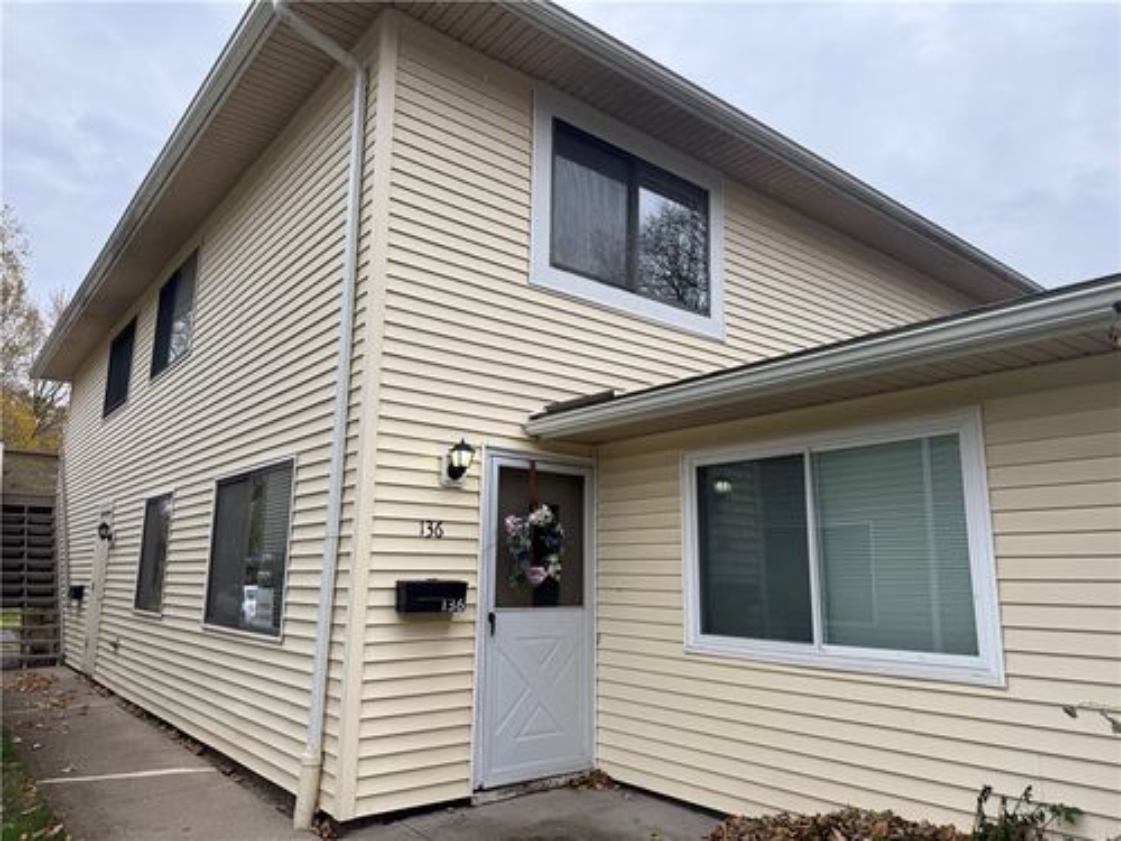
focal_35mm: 24
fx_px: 777
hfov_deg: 71.6
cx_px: 560
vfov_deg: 56.8
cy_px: 420
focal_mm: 6.76
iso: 80
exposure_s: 1/658
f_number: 1.78
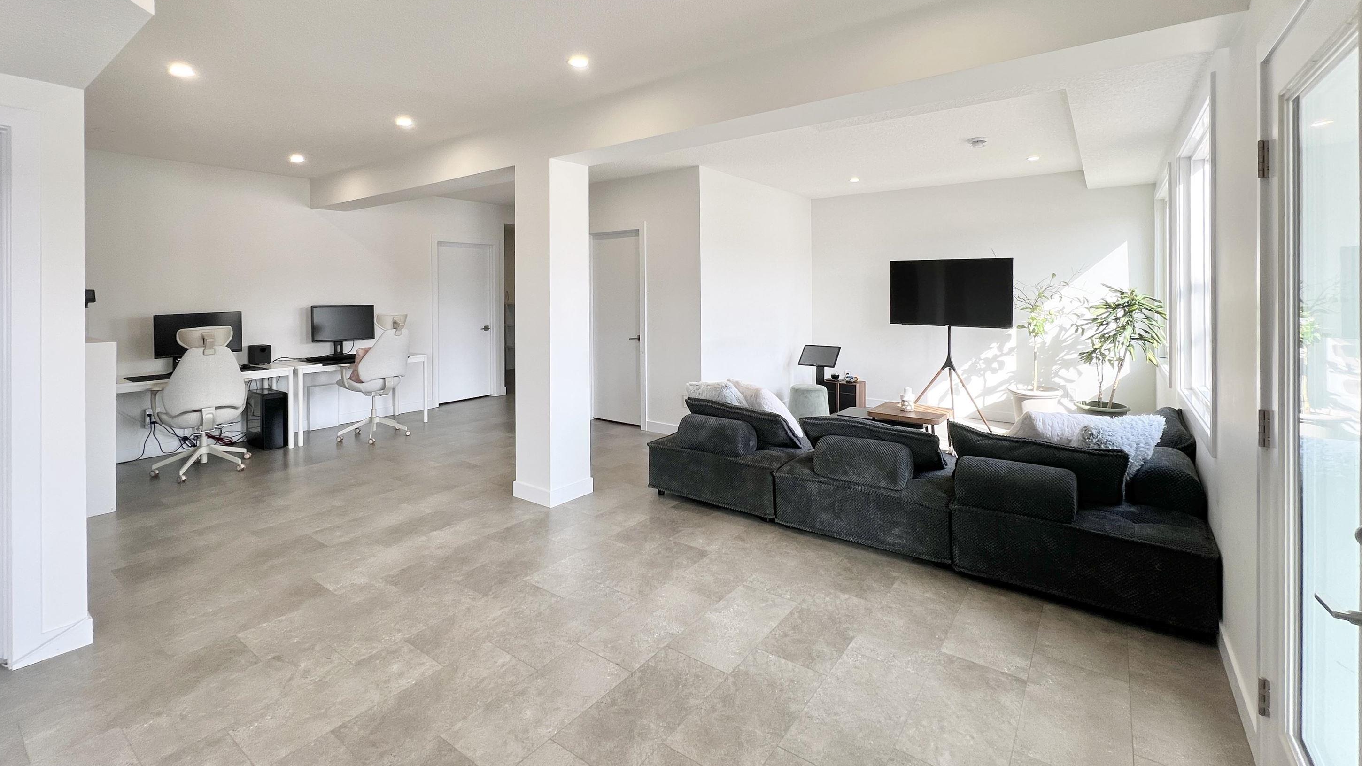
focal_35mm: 15
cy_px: 294
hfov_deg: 103.0
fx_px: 542
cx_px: 688
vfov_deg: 69.6
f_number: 1.8
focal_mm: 1.57
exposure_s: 1/122
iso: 32
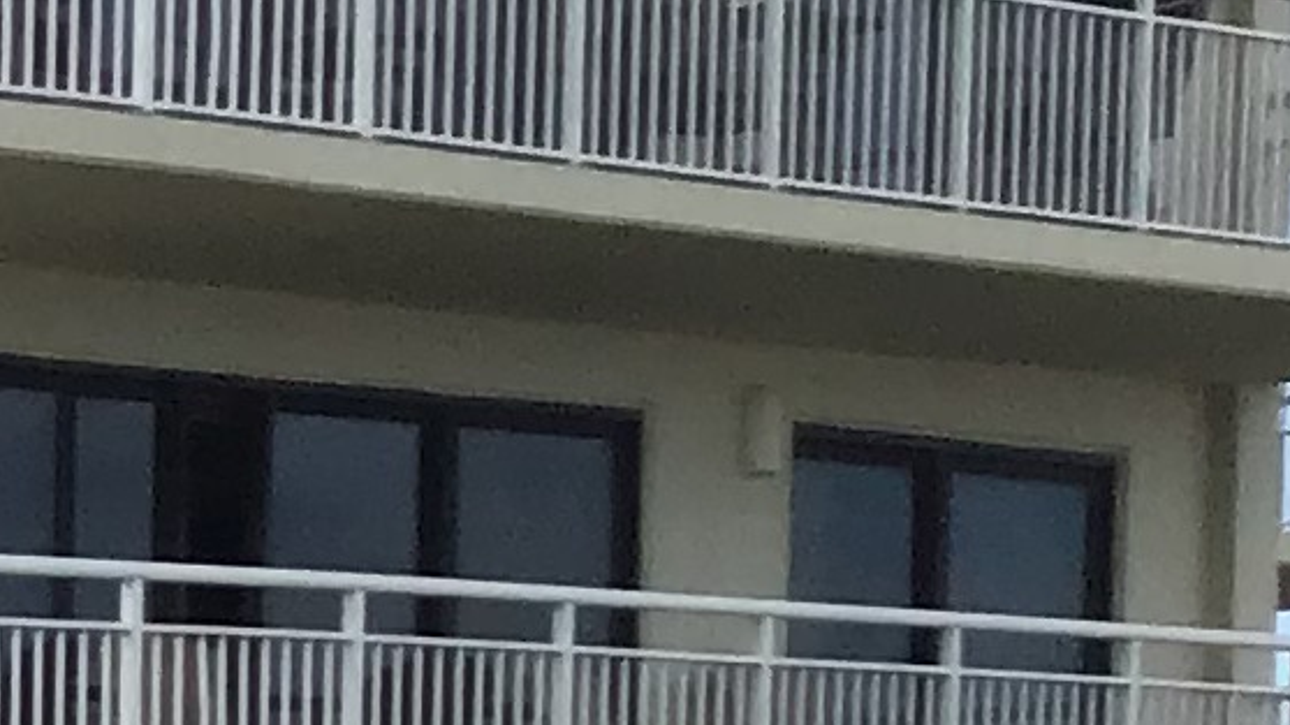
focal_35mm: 198
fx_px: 6771
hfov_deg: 9.2
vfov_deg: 5.9
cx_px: -2318
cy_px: 1795
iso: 25
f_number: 2.4
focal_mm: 3.3
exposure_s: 1/1072
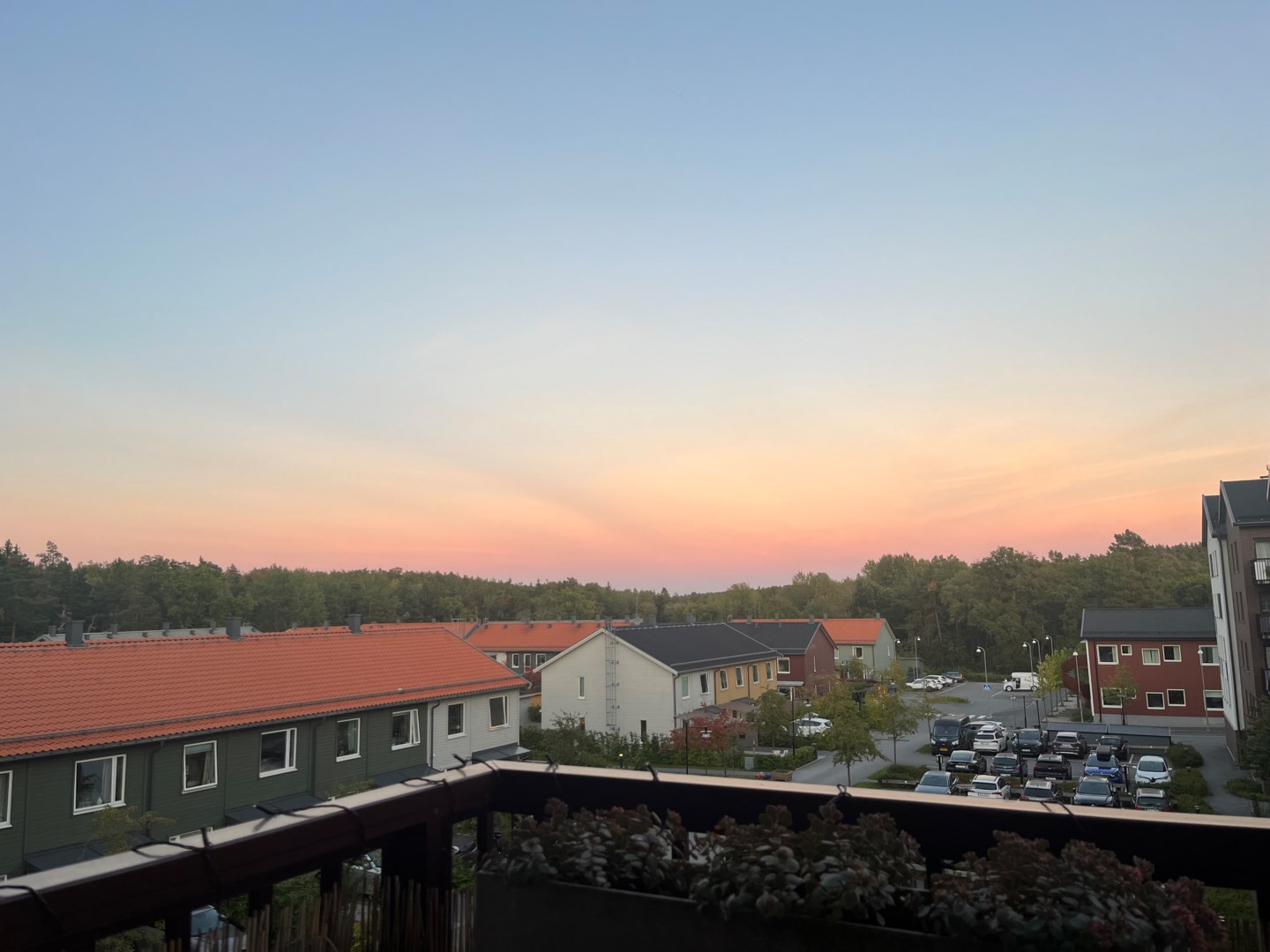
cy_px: 476
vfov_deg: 53.1
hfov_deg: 67.3
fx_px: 954
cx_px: 635
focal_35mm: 26
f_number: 1.6
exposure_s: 1/122
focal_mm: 5.1
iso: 40
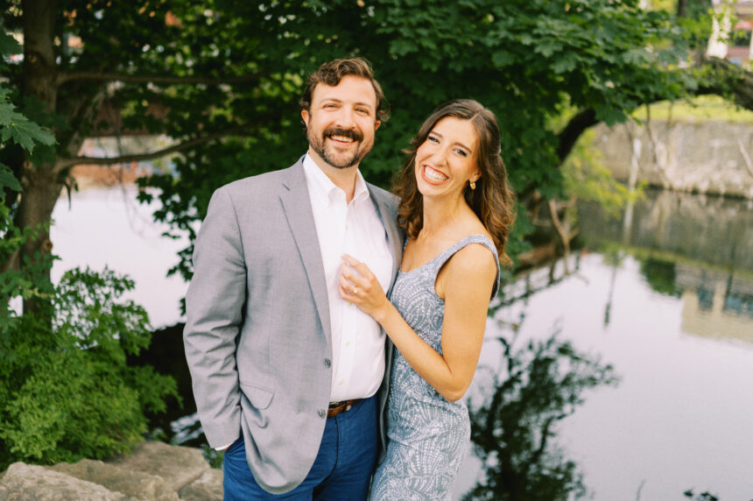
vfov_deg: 37.8
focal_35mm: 35
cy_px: 250
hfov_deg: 54.5
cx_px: 376
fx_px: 732
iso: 100
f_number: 1.8
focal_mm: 35
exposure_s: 1/400
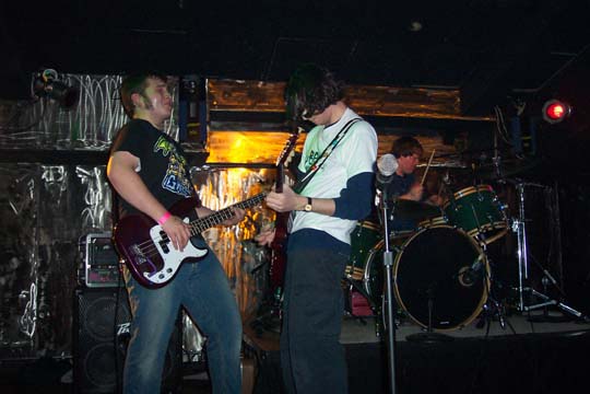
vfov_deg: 35.1
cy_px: 197
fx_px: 623
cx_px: 295
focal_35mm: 38
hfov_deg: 50.7
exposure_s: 1/30
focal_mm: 8
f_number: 2.8
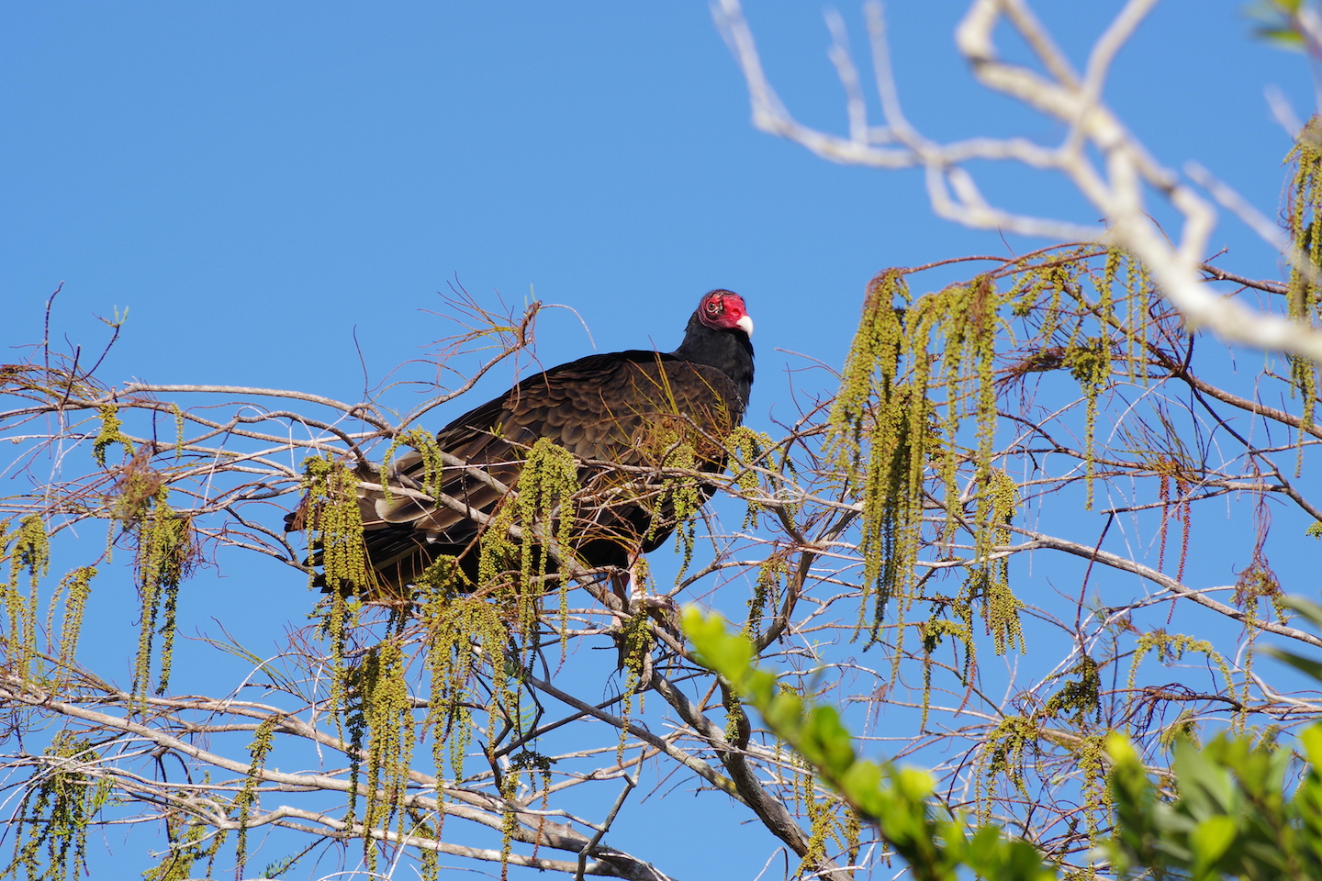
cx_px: 661
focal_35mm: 450
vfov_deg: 3.1
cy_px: 440
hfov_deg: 4.6
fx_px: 16524
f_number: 11
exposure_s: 1/125
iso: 100
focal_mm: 300
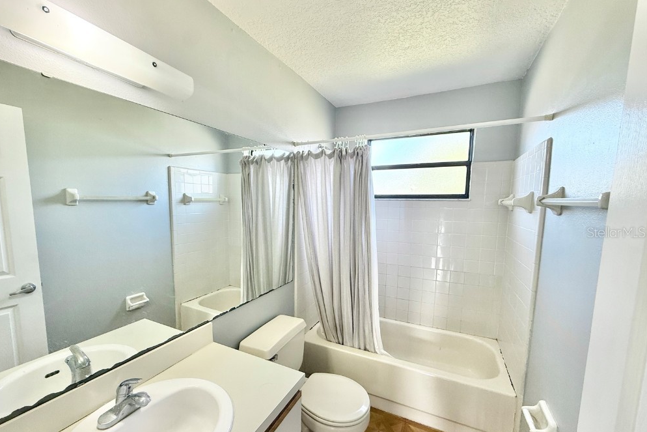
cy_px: 232
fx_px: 270
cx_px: 315
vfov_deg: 77.2
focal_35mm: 15
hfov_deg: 100.4
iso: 200
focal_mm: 2.22
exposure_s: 1/120
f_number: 2.2
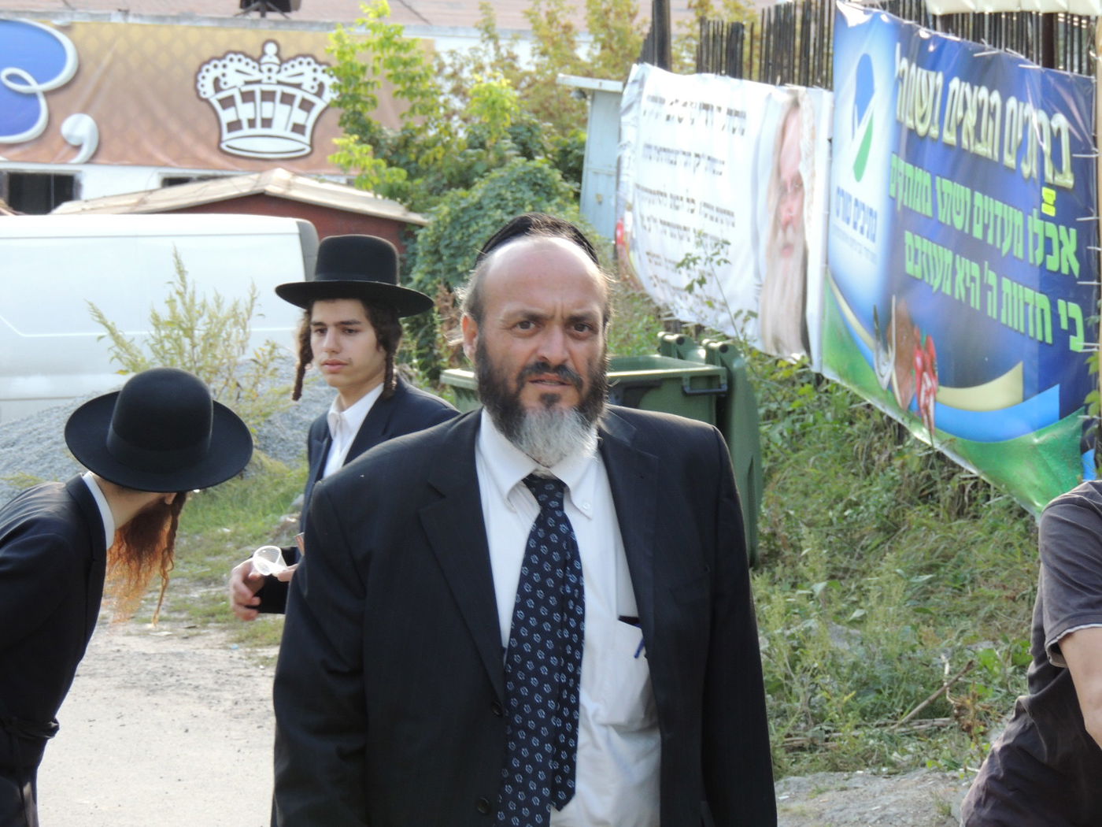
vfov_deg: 8.7
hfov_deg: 11.6
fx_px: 5412
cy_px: 414
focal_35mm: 170
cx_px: 551
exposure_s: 1/125
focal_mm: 30.3
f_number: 4.5
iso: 320
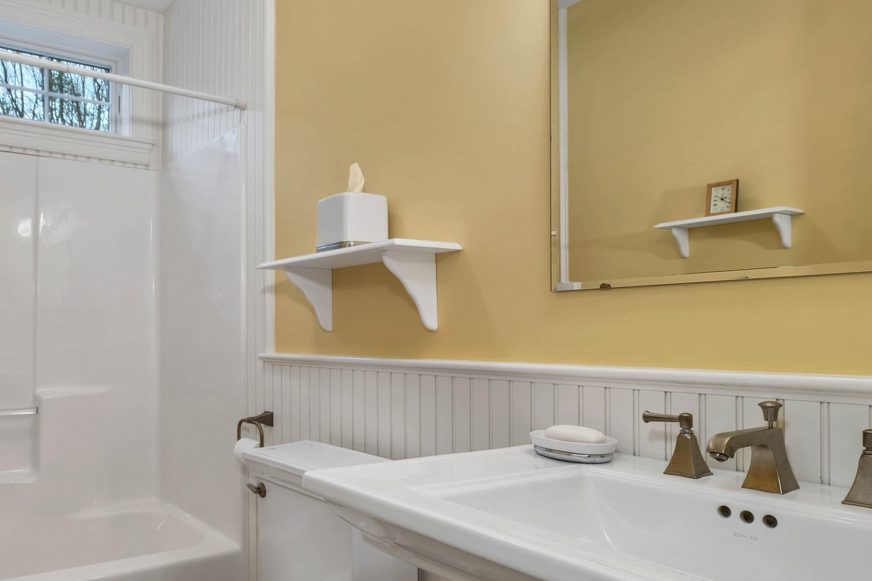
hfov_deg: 66.8
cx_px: 265
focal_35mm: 26
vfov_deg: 49.5
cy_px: 309
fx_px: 630
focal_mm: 14
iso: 400
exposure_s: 1/30
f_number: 8
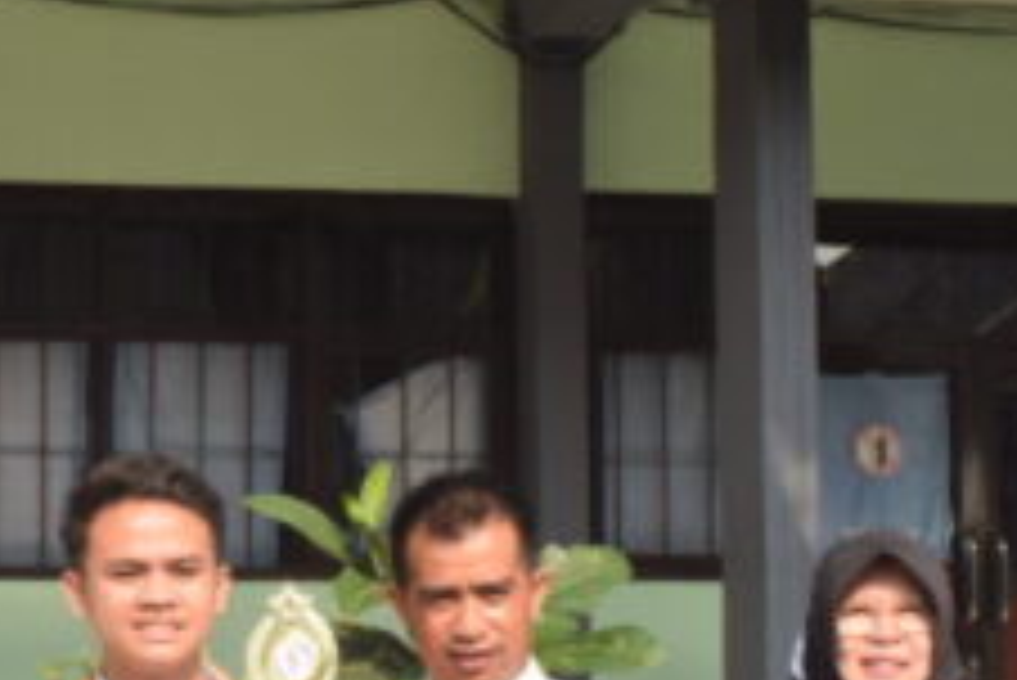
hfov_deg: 17.7
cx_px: -36
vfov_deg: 12.2
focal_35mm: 112
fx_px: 3166
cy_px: 522
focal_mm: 22
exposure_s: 1/125
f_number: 16
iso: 400
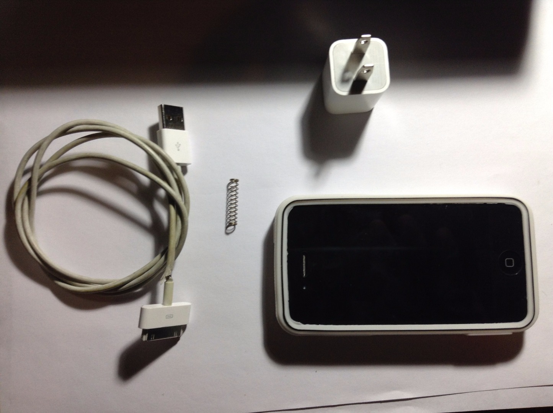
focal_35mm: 33
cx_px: 276
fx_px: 527
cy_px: 206
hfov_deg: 55.4
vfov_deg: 42.9
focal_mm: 3.3
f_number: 2.4
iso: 50
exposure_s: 1/24
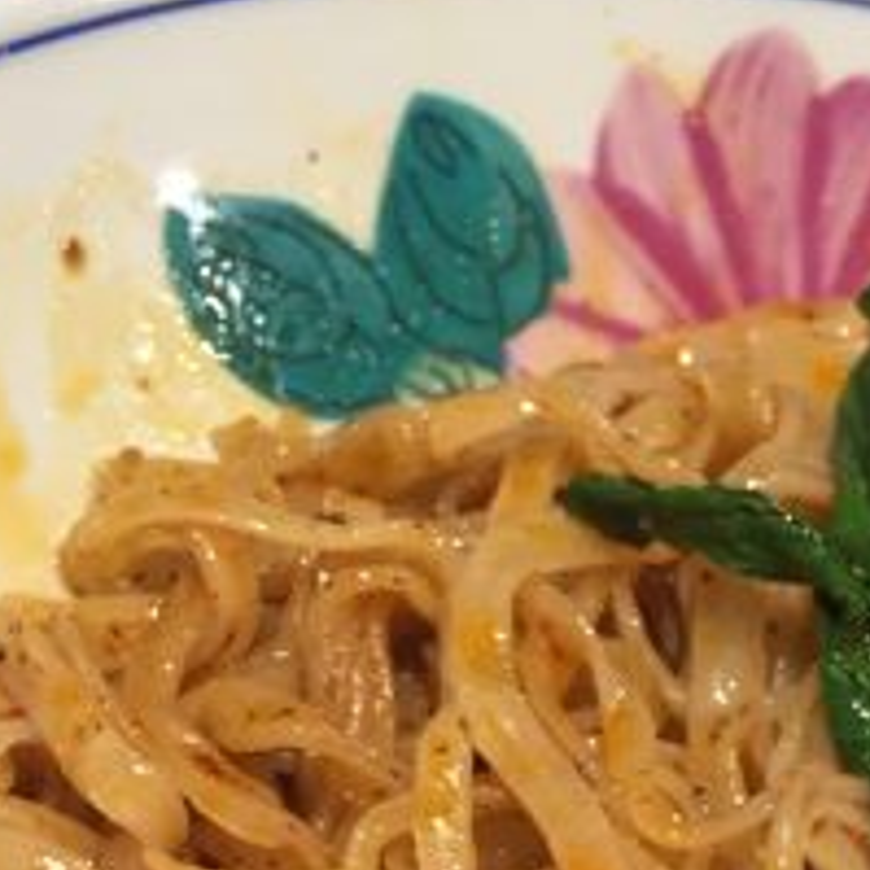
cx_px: 1016
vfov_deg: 17.3
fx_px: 2559
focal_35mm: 90
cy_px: 1325
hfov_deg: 18.4
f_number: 2.2
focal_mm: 4.15
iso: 80
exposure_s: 1/33
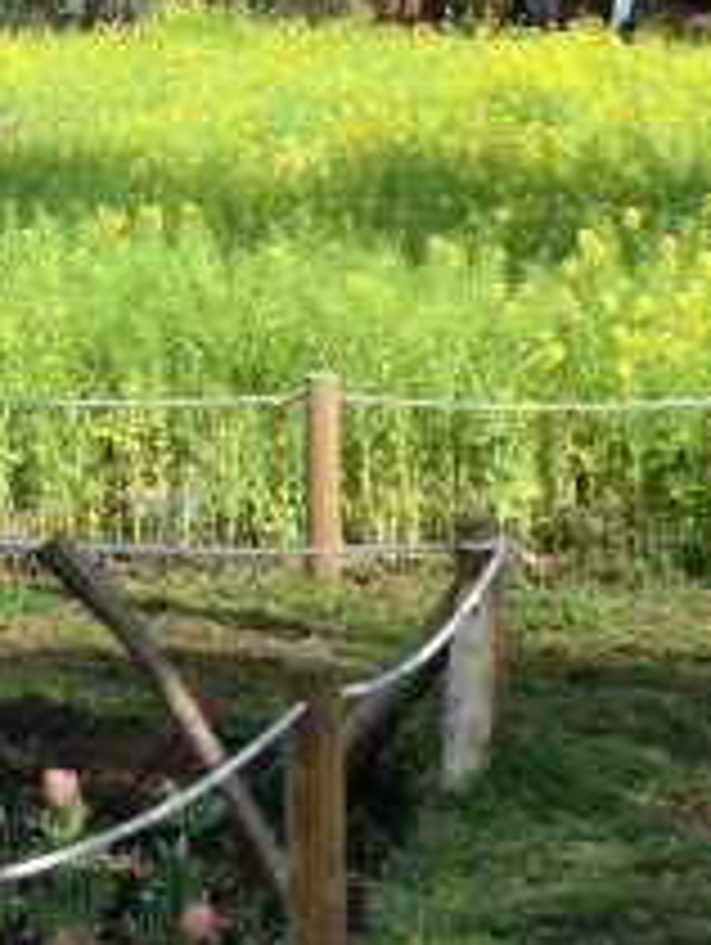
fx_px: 3662
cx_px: -230
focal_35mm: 134
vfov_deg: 14.6
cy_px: 194
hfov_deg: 10.8
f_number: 3.4
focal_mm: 7.9
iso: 100
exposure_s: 1/500
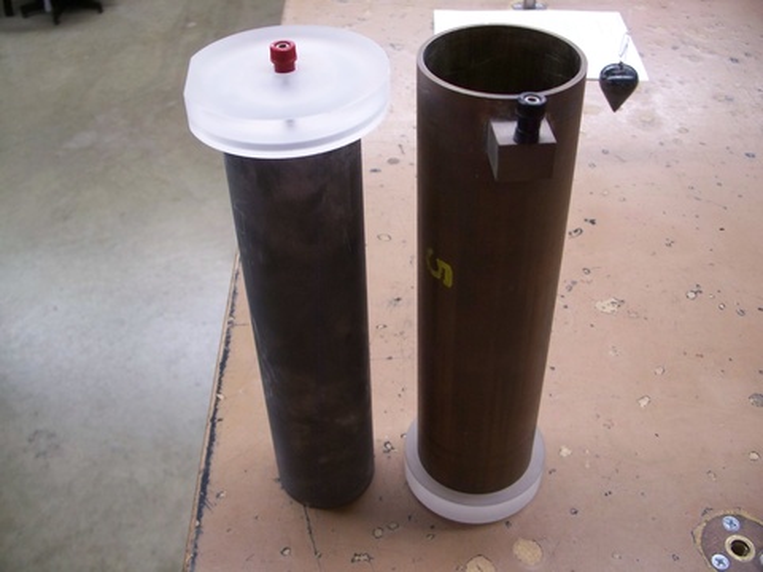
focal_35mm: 37
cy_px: 286
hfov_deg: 50.1
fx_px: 816
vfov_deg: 38.7
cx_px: 382
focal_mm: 7.8
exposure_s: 1/25
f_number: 2.8
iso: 200
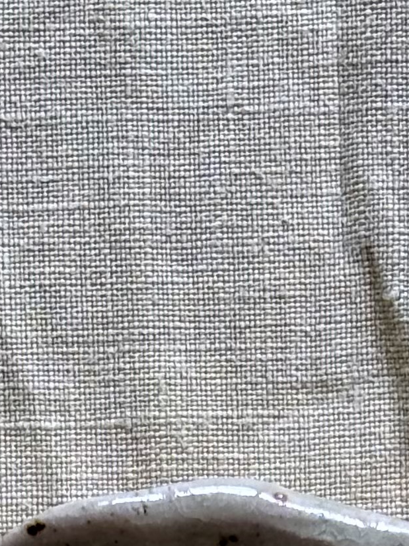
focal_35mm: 254
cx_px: 219
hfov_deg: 5.9
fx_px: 4000
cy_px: 1111
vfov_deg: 7.5
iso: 50
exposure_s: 1/165
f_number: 1.6
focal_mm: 5.96
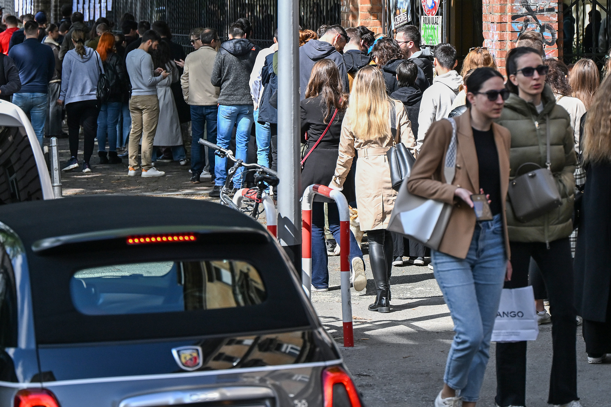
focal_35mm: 131
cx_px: 301
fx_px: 2223
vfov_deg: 10.4
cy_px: 68
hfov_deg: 15.7
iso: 320
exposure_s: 1/4000
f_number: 2.8
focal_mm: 70
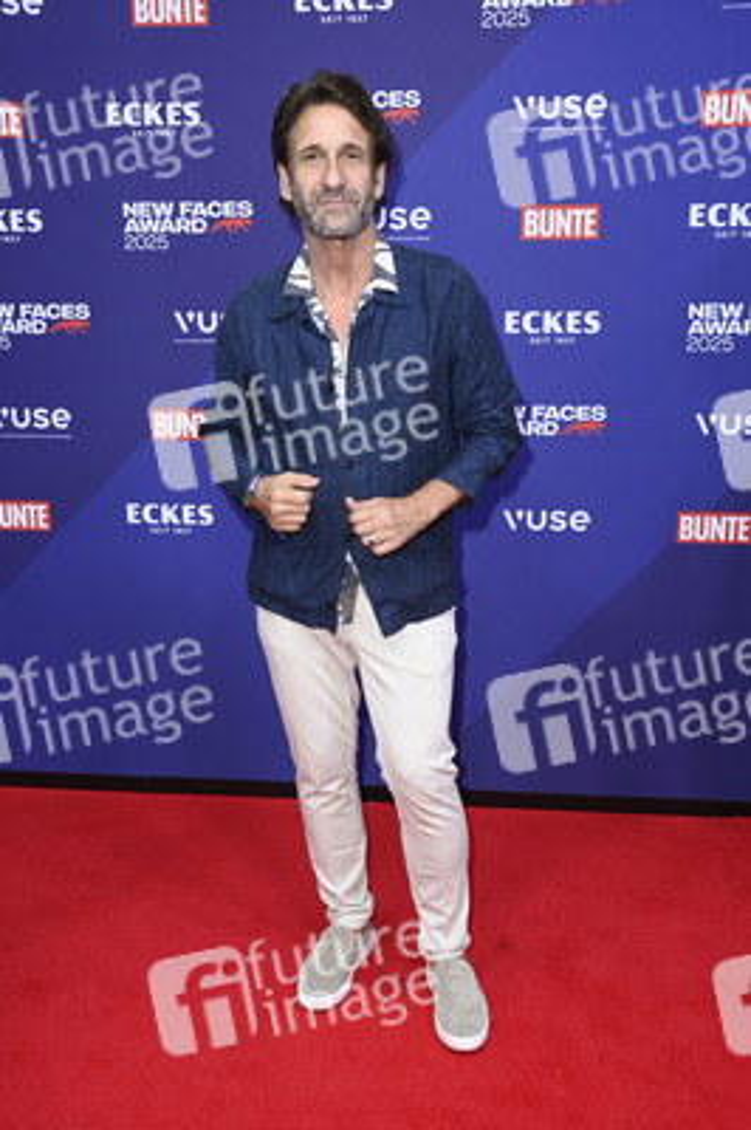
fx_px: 1128
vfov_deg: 53.2
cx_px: 376
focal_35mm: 36
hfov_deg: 36.8
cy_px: 565
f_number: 5.6
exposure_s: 1/250
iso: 800
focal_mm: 36
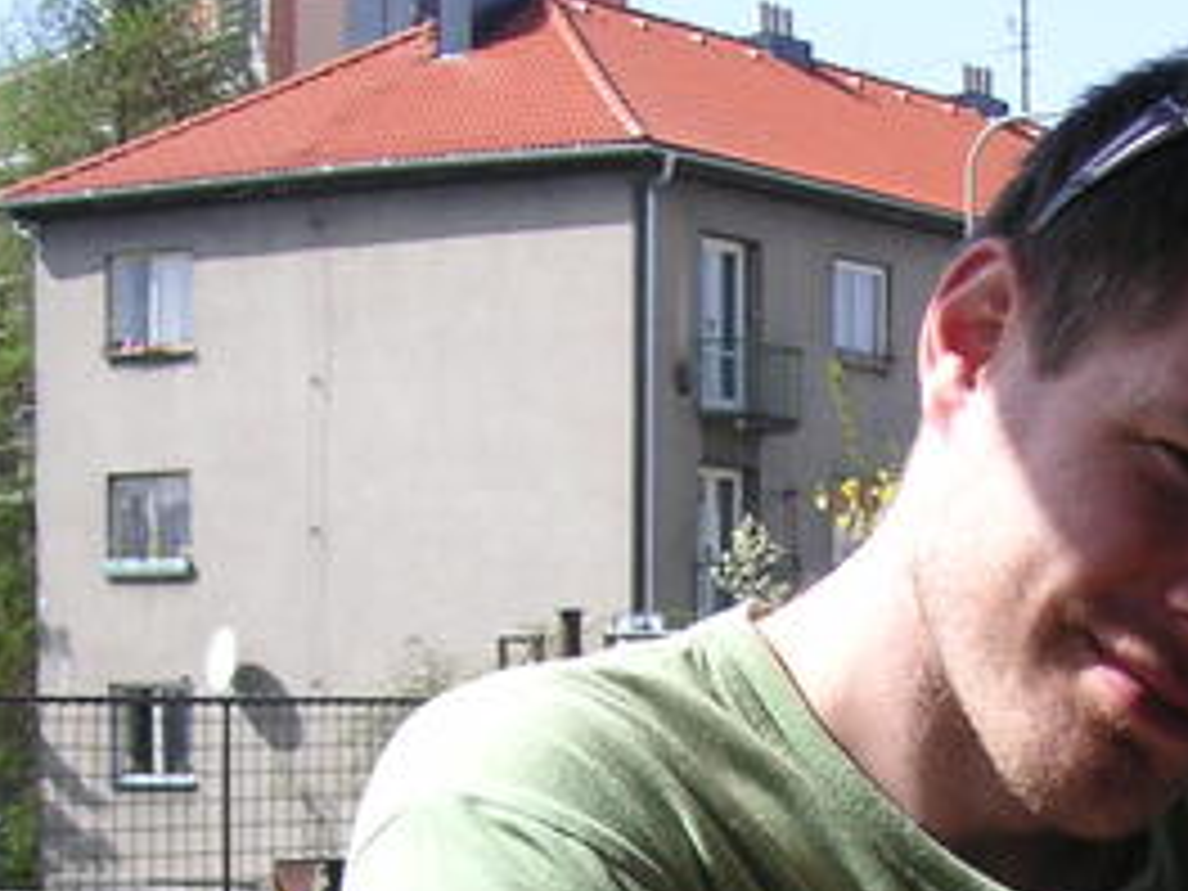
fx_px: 3844
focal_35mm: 112
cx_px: 986
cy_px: 1120
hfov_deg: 17.4
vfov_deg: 12.8
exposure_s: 1/750
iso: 50
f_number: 2.8
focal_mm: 6.1
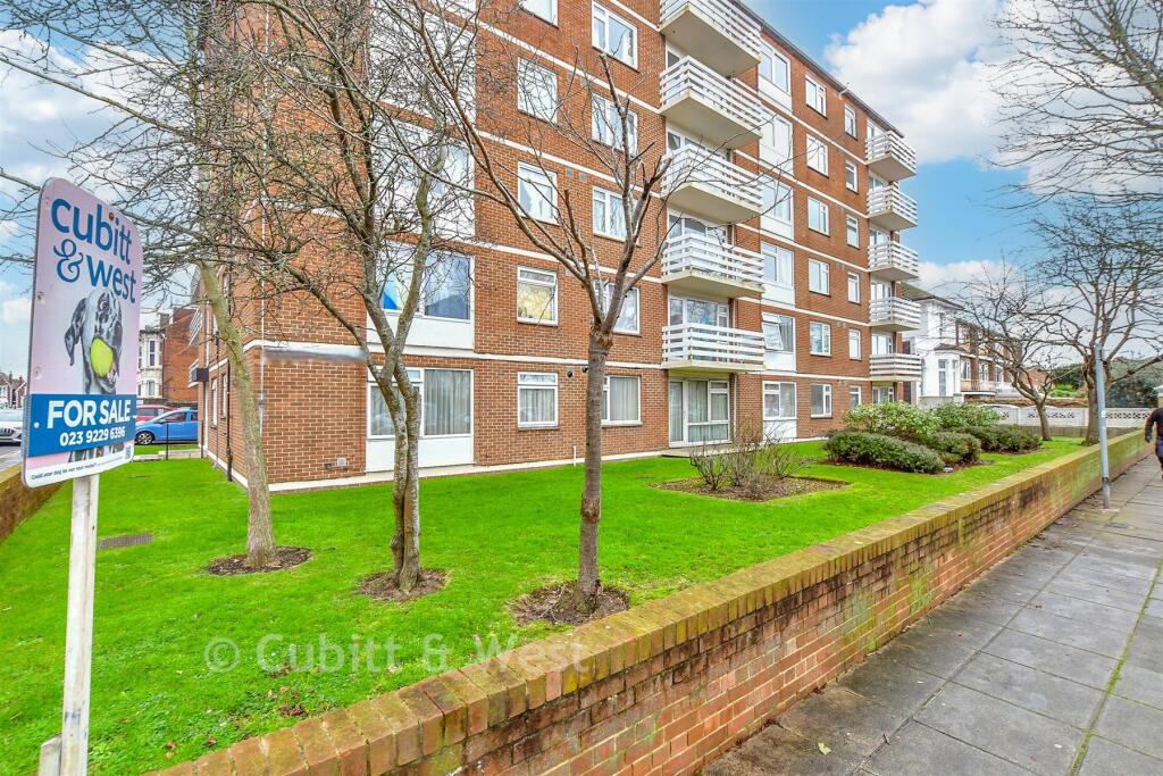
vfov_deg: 73.8
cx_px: 582
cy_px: 388
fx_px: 517
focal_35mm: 16
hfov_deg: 96.7
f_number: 8
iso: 500
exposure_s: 1/40
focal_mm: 11
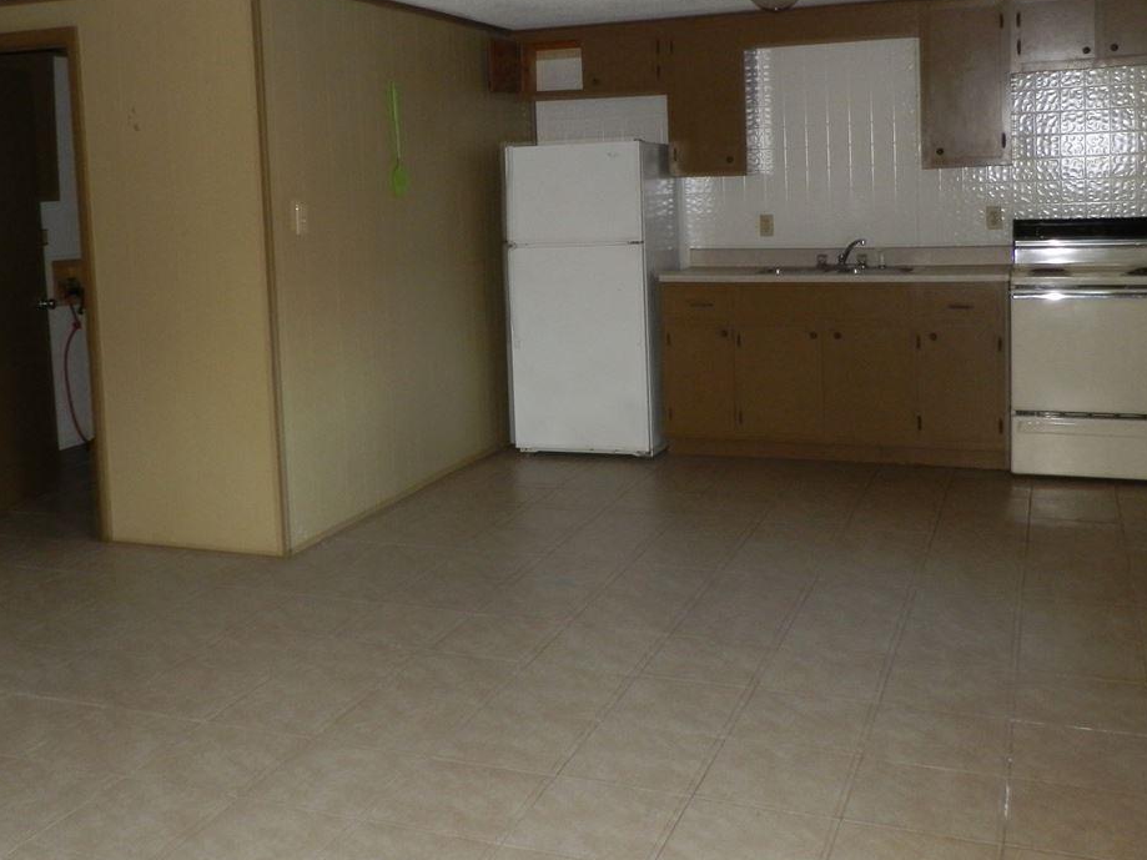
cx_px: 515
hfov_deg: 47.8
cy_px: 271
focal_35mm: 39
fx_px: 1292
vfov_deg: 36.3
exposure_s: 1/30
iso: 200
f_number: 3.3
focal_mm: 5
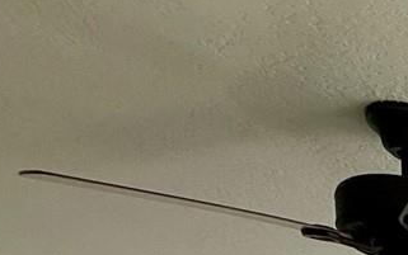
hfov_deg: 20.1
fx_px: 823
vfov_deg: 11.8
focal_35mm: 74
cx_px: 733
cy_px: 716
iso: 64
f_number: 2.2
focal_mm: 2.22
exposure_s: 1/121
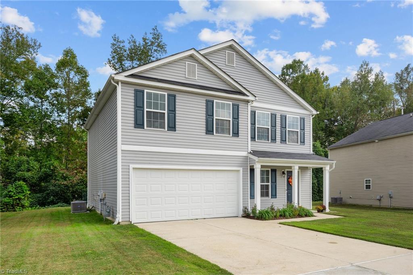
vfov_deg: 53.1
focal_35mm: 24
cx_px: 206
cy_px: 138
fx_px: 275
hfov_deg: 73.8
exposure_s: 1/250
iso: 160
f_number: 9
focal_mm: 24
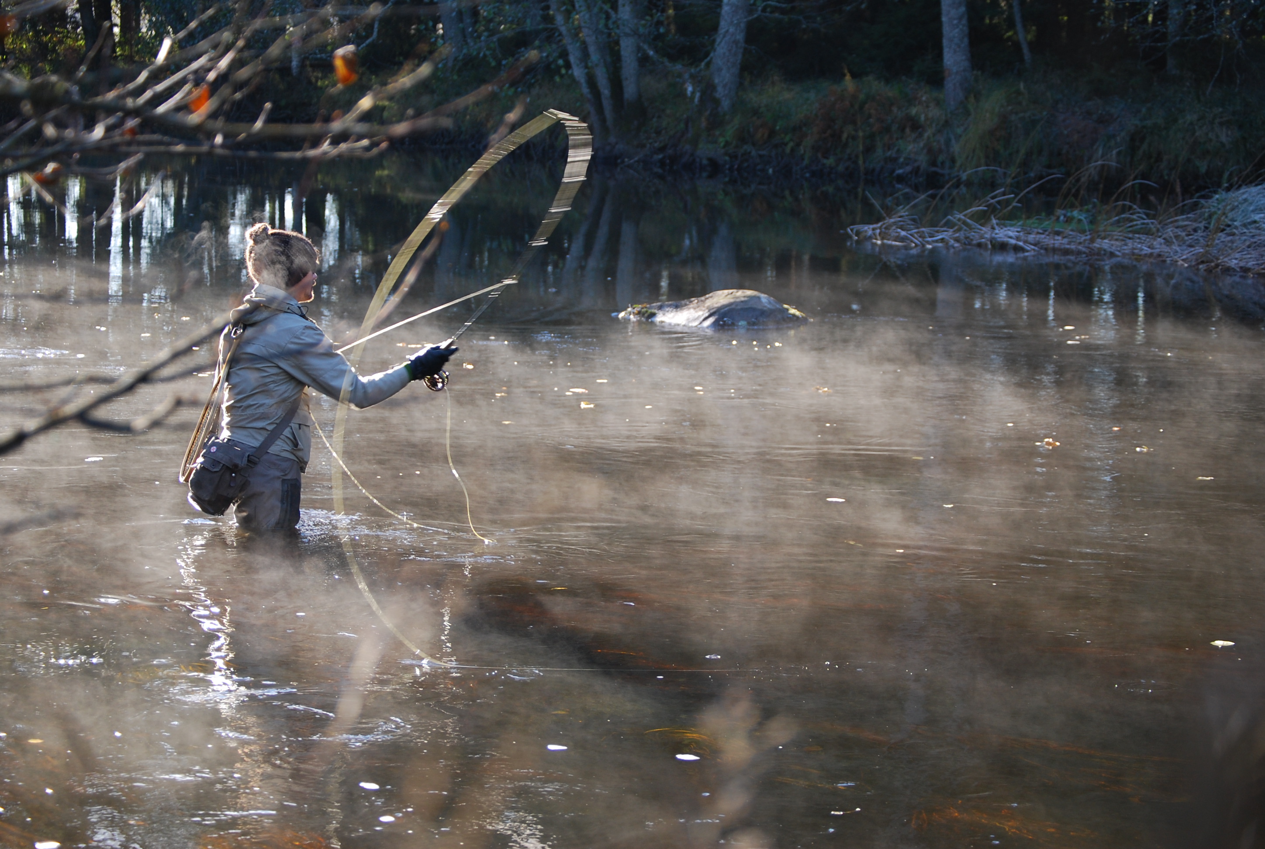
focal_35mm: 90
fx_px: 3169
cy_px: 424
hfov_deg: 22.6
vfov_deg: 15.3
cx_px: 632
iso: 200
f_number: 4.2
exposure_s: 1/125
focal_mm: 60
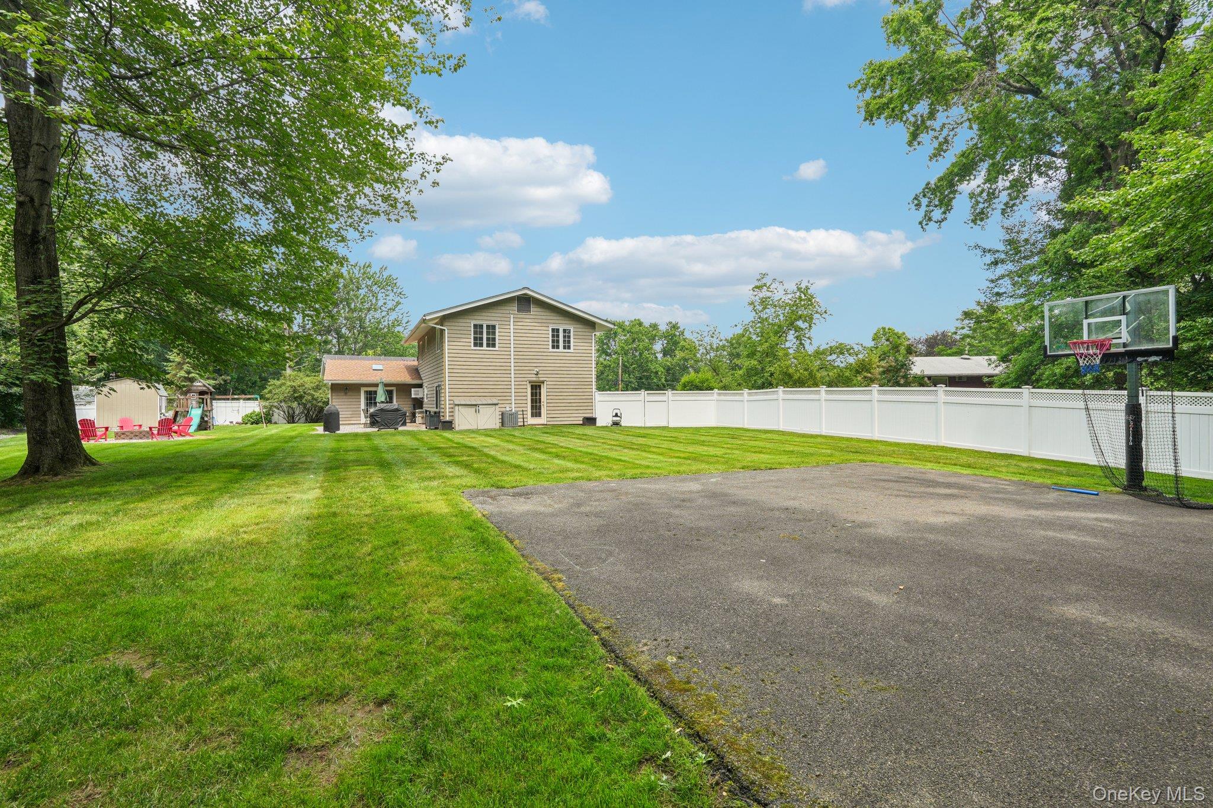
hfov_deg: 96.7
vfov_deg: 73.7
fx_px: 539
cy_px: 404
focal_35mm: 16
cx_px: 606
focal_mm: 16
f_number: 10
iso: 100
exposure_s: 1/80
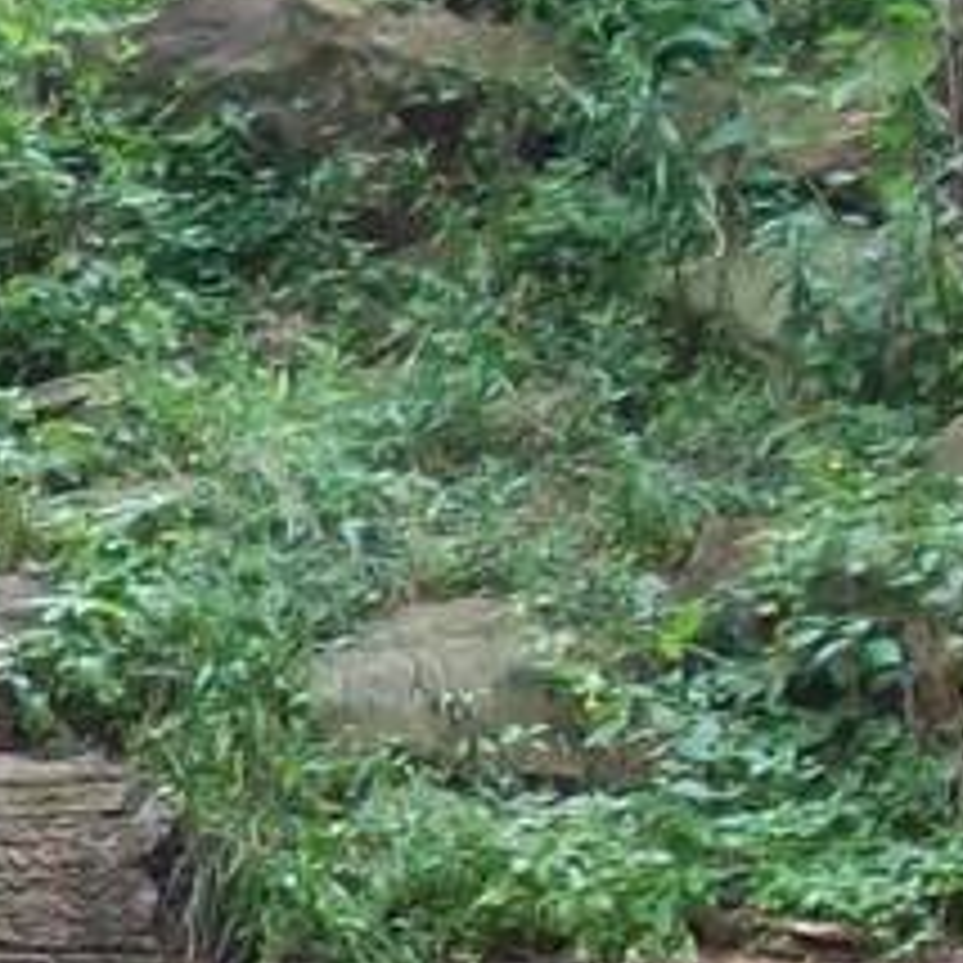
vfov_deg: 7.0
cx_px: -958
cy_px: 1444
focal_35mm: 245
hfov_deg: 6.9
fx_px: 7711
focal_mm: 6.2
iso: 80
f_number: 2.8
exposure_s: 1/67.3
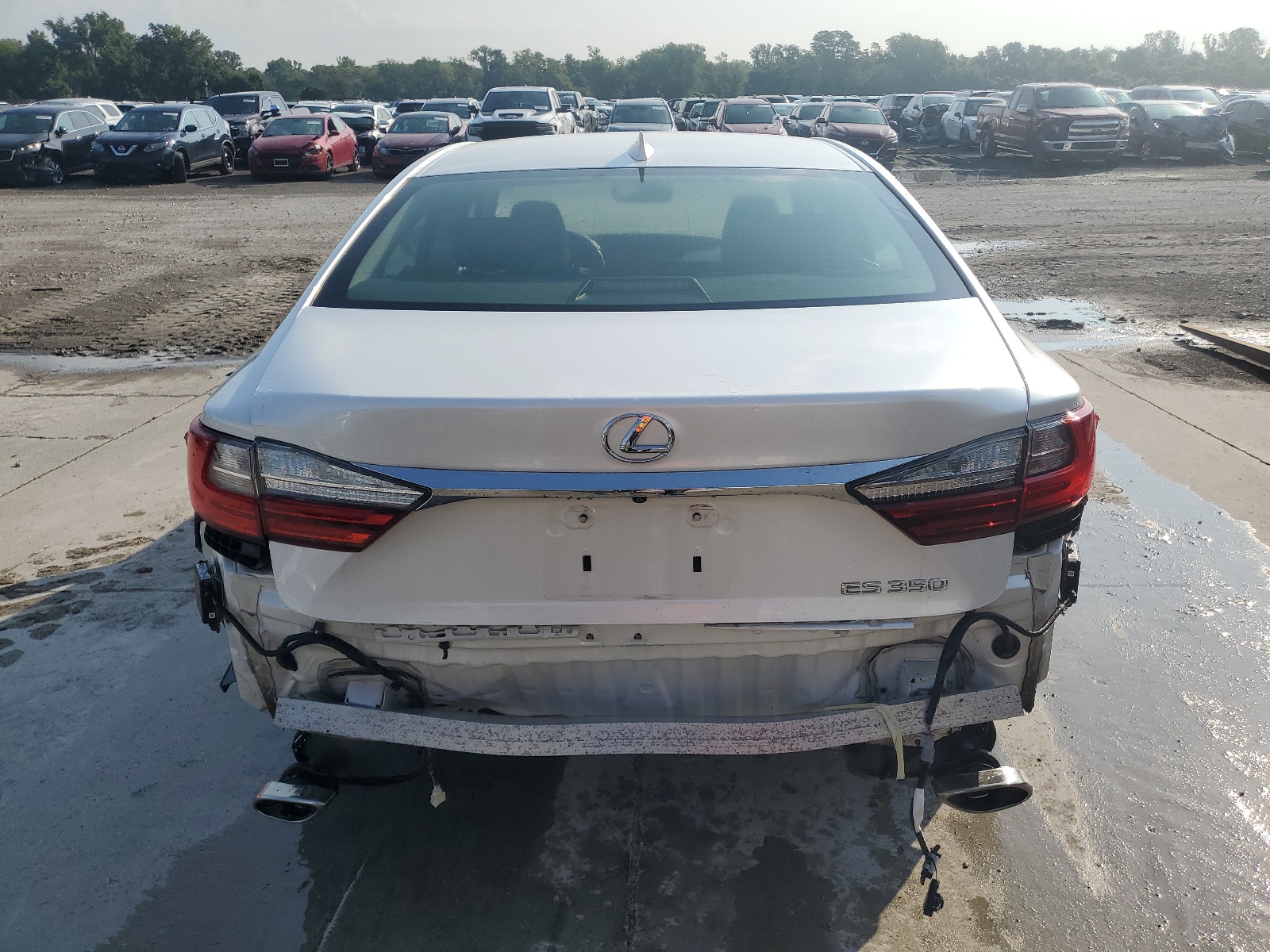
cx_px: 635
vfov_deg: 53.1
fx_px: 954
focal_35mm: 26
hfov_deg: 67.3
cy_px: 476
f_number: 1.5
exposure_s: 1/5000
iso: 50
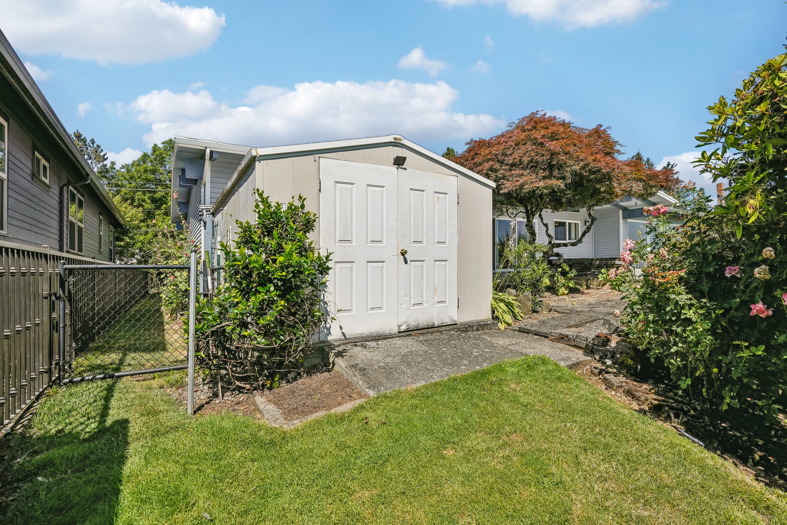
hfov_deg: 96.7
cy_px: 262
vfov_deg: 73.7
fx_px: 350
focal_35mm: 16
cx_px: 394
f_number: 8
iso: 400
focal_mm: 16
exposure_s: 1/1600
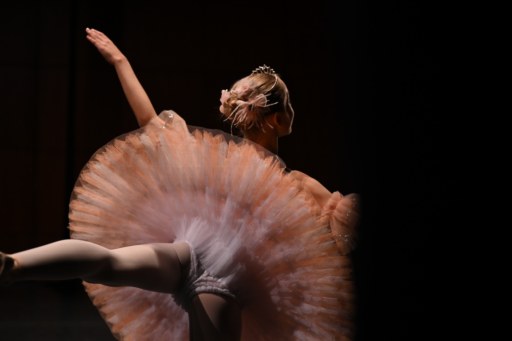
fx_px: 995
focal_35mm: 70
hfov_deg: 28.9
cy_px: 170
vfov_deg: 19.4
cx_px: 256
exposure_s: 1/1250
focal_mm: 70
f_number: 2.8
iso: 4000
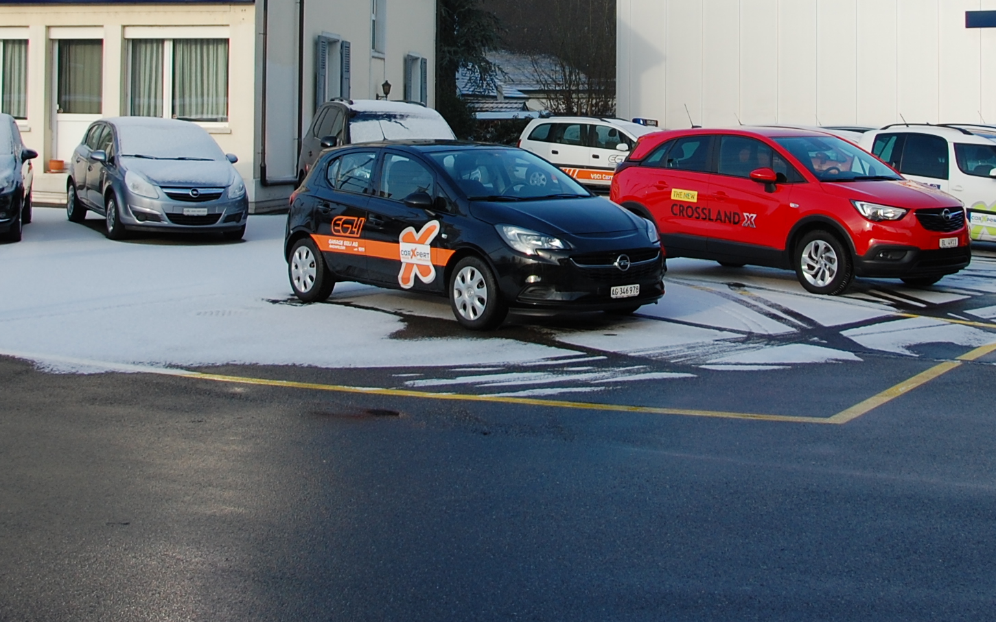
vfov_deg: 22.3
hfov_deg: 35.6
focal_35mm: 57
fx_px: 1547
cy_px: 75
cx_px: 598
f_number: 8
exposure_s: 1/250
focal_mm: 18
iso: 200
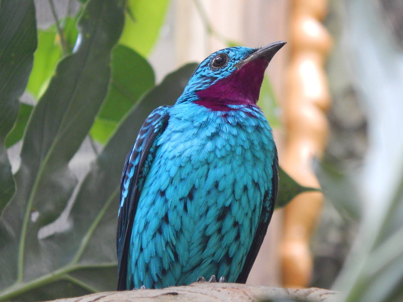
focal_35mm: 675
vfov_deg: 2.2
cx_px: 202
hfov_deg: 2.9
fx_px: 7858
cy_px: 151
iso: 800
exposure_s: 1/30
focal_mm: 120
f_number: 5.8
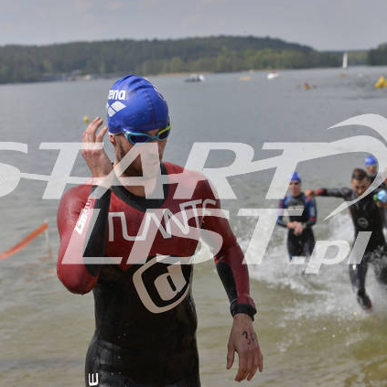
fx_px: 1138
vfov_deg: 19.3
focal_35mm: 90
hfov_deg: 19.3
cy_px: 193
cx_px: 196
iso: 200
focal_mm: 70
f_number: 5.6
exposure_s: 1/2500
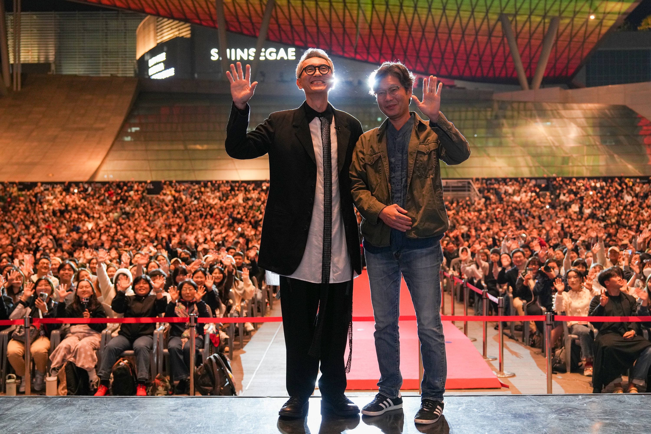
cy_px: 217
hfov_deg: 47.4
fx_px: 741
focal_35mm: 41
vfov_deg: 32.6
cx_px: 326
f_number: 3.2
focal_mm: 41
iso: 2000
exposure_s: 1/80
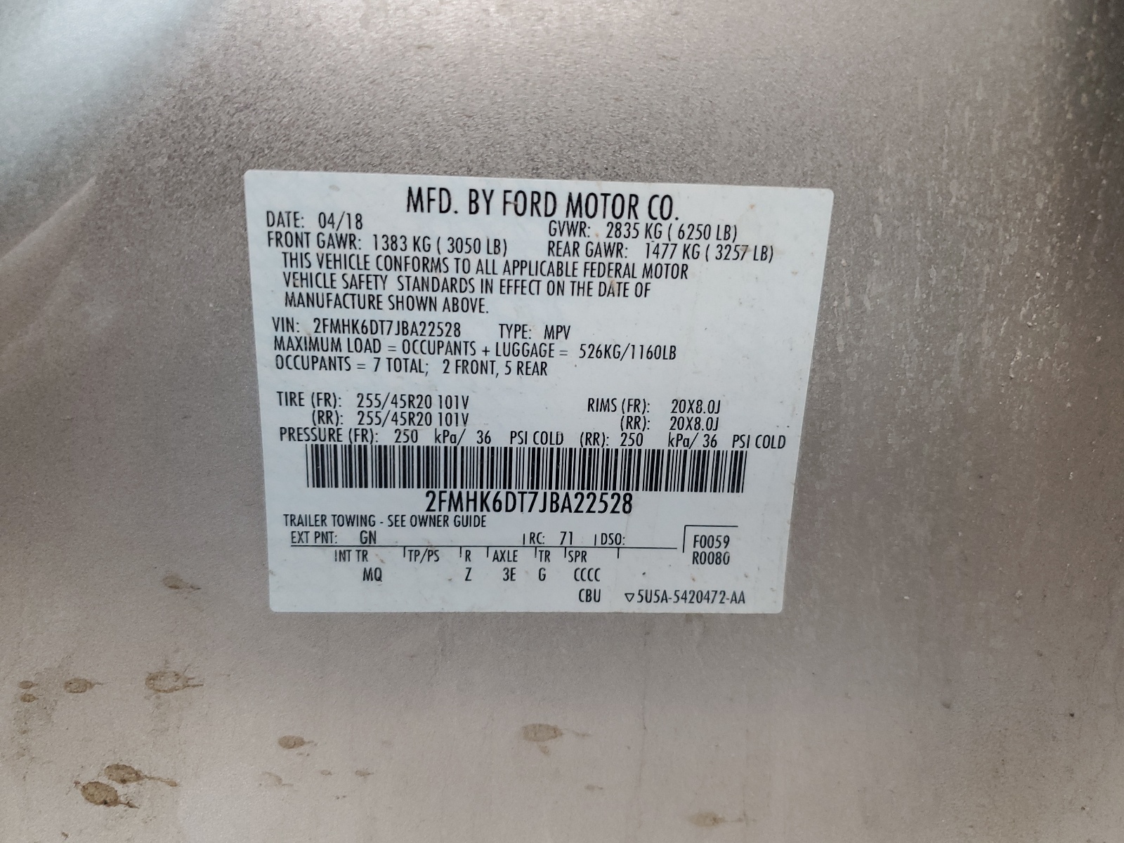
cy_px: 422
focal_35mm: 26
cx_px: 562
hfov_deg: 67.3
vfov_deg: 53.1
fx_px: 844
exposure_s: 1/120
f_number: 1.5
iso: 76
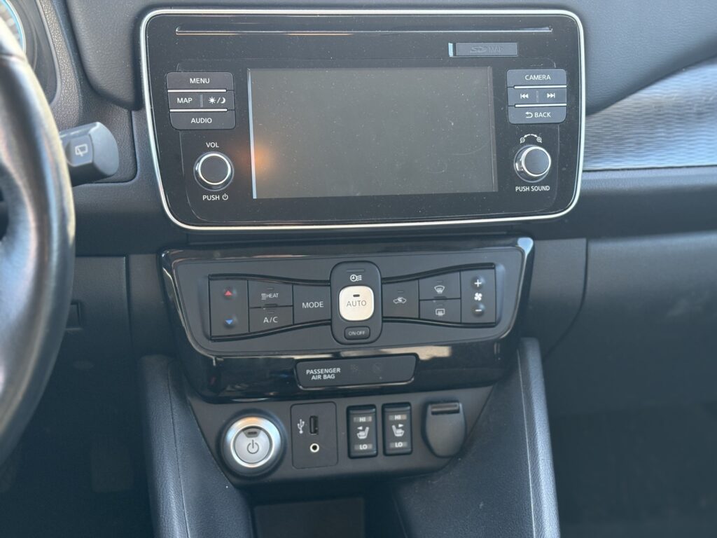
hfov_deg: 36.8
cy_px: 269
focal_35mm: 52
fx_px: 1077
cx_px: 358
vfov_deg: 28.0
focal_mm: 5.96
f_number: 1.6
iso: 80
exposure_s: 1/73
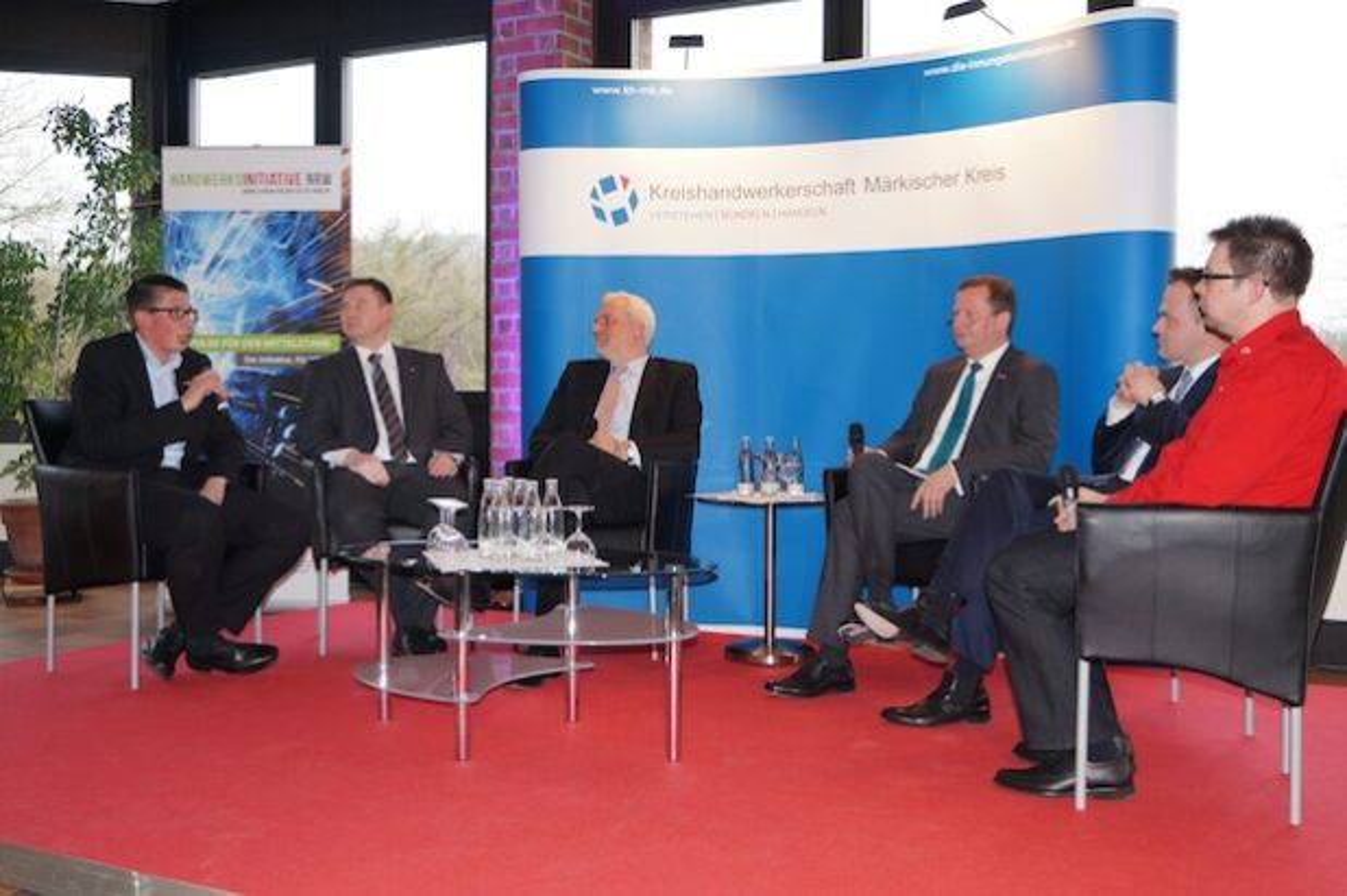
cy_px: 448
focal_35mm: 39
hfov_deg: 49.6
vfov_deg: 34.2
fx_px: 1458
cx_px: 674
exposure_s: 1/60
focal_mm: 26
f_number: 4
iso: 400
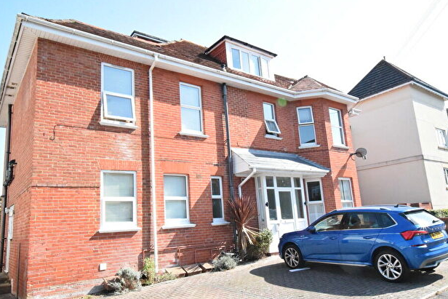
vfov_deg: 50.3
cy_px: 160
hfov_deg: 70.3
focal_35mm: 26
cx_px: 223
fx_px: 318
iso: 6400
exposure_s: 1/1000
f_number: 16
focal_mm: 15
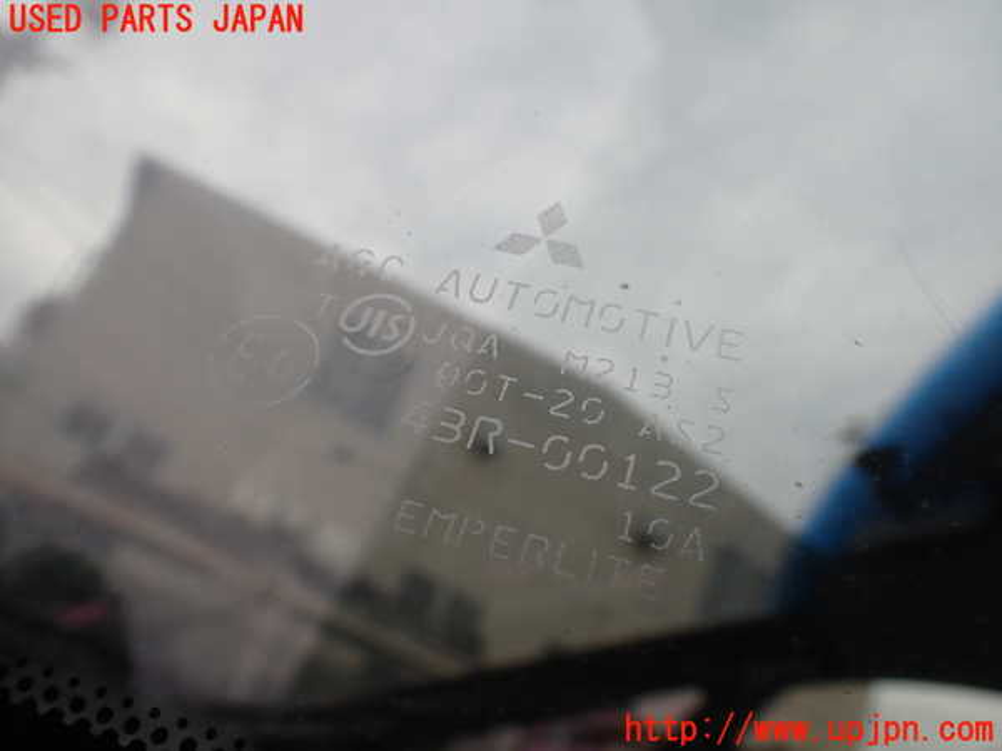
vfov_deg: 46.8
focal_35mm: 30
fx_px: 868
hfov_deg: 60.0
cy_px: 376
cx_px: 501
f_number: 9
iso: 100
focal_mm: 5.4
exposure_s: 1/160
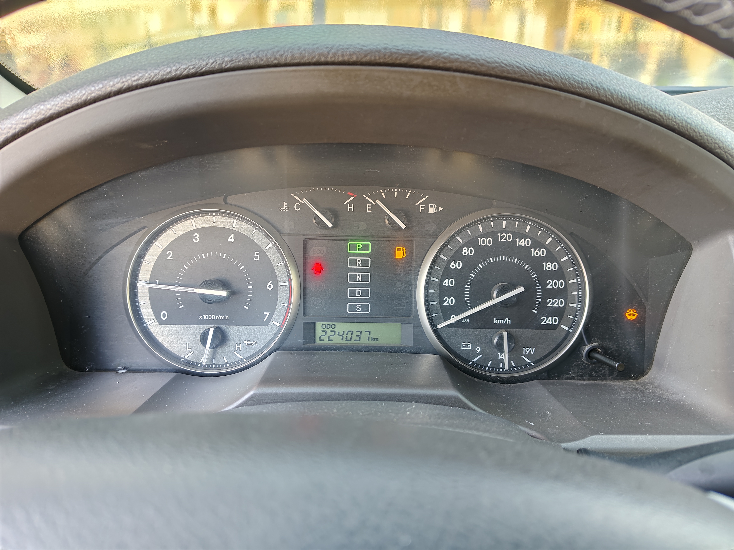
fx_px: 488
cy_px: 275
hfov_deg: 73.9
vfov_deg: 58.9
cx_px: 367
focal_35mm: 23
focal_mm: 5.56
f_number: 1.88
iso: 162
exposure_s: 1/20
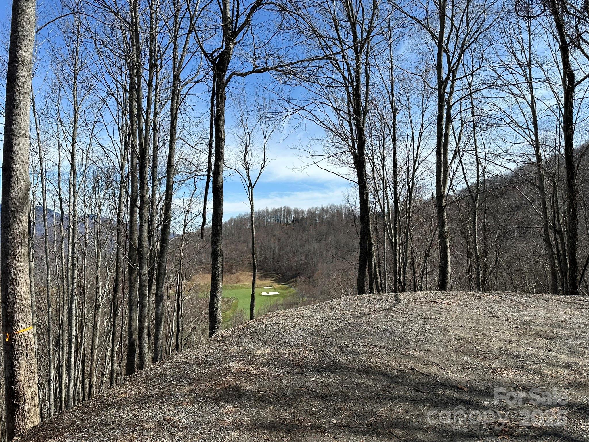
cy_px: 221
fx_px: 408
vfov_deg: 56.8
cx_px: 294
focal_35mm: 24
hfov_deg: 71.6
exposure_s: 1/4016
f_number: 1.78
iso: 80
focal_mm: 6.86
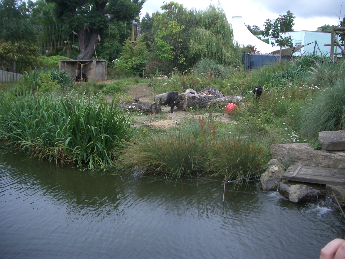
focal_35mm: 35
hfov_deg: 52.6
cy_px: 130
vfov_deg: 40.7
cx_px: 172
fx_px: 349
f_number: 2.6
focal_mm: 5.8
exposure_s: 1/640
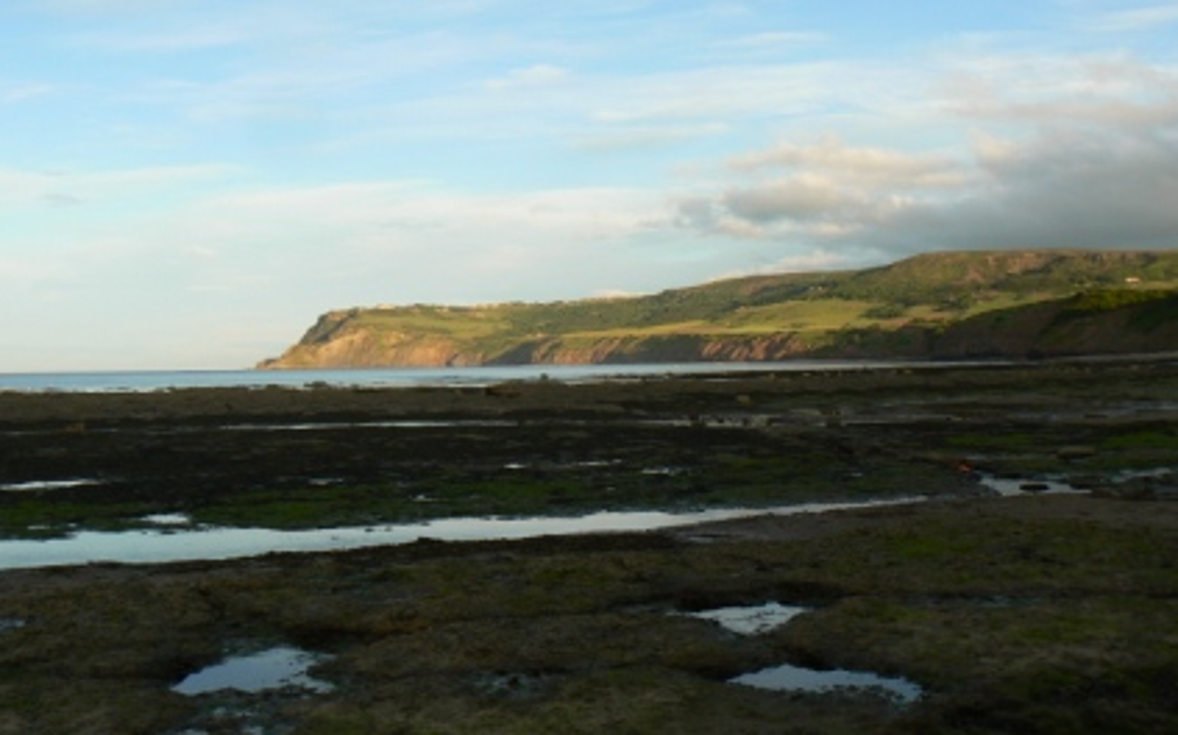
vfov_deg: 32.7
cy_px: 370
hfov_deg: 50.4
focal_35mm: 39
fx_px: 1252
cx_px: 585
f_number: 5.6
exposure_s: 1/160
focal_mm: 6
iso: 80
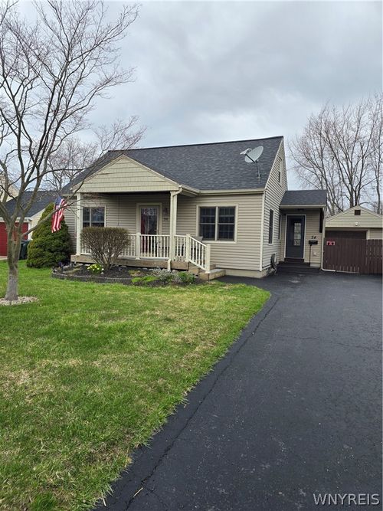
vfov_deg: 73.9
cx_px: 192
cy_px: 256
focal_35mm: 23
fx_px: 339
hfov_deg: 58.9
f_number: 1.7
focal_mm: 6.3
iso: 12
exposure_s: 1/180
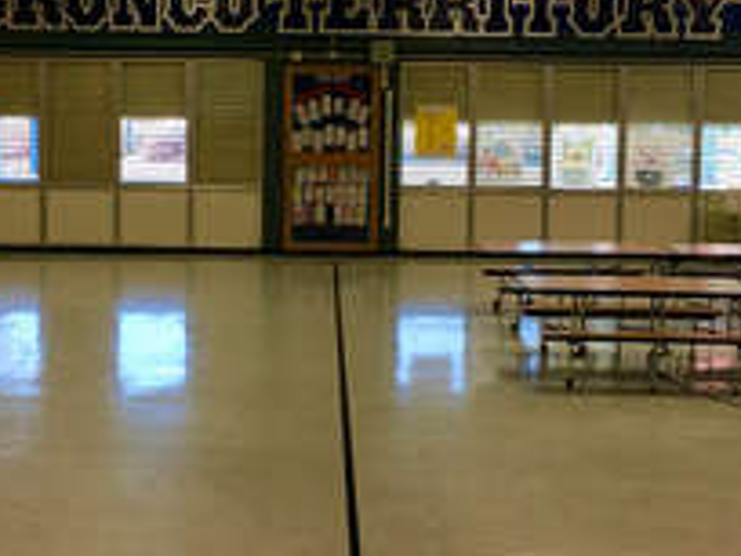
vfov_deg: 25.5
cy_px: 171
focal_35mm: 57
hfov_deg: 33.8
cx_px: 331
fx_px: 1220
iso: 32
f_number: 2.2
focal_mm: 4.15
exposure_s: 1/30
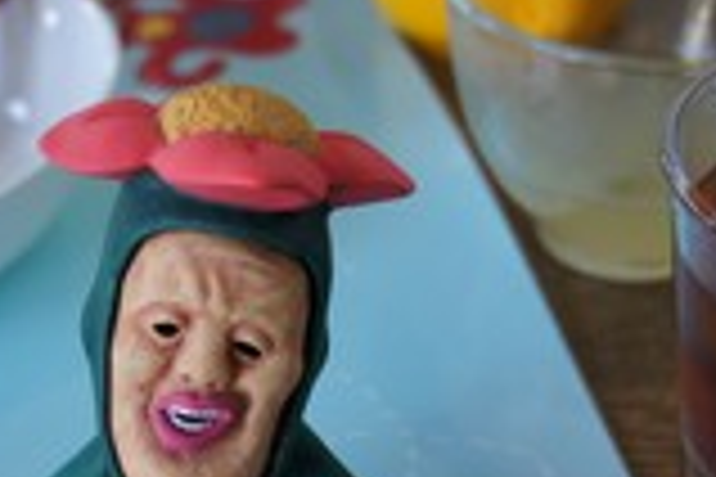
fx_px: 1352
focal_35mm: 68
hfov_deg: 29.3
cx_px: 212
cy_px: 531
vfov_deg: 19.2
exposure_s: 1/30
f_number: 3.5
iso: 200
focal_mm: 18
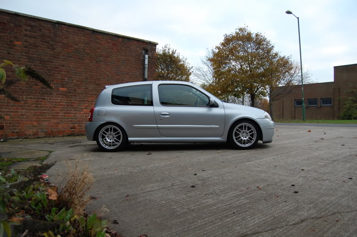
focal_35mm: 27
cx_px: 178
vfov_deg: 47.8
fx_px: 267
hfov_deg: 67.4
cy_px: 118
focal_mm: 18
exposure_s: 1/80
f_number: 4.5
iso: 400
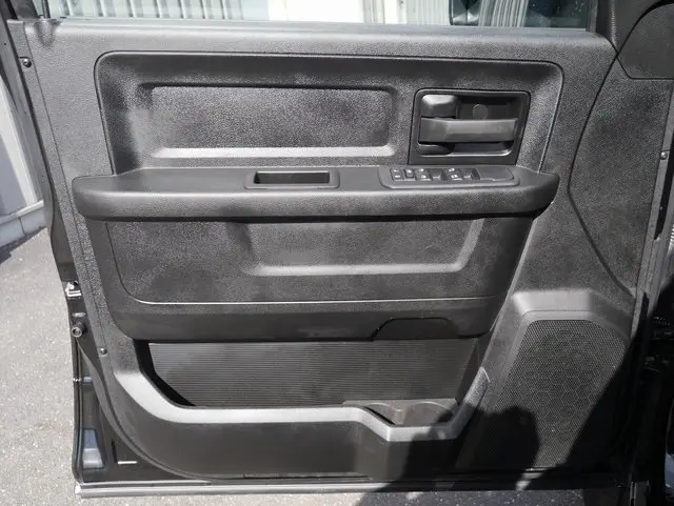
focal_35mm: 32
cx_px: 337
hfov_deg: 56.8
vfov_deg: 44.2
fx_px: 624
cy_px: 253
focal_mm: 16
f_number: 5
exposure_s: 1/200
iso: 200
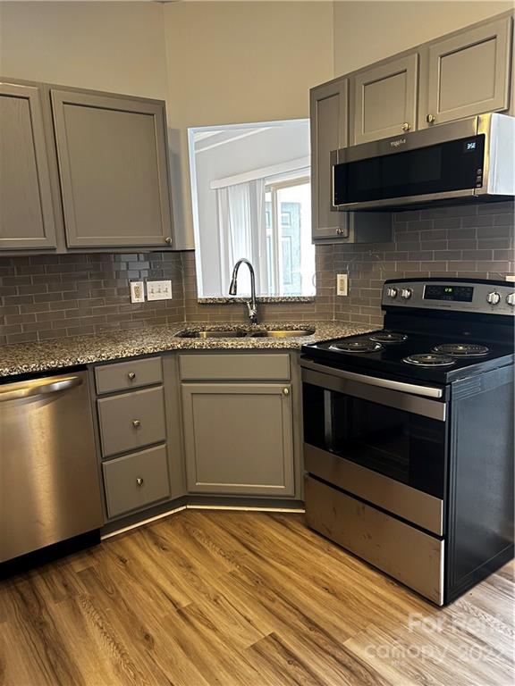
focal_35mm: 26
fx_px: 516
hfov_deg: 53.1
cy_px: 343
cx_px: 258
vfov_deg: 67.3
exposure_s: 1/60
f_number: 1.5
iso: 250
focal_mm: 5.7
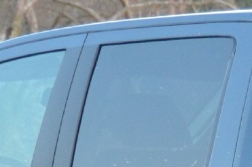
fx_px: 4940
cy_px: 264
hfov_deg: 2.9
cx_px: 370
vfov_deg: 1.9
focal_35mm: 707
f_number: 5
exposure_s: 1/125
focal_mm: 70
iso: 1600
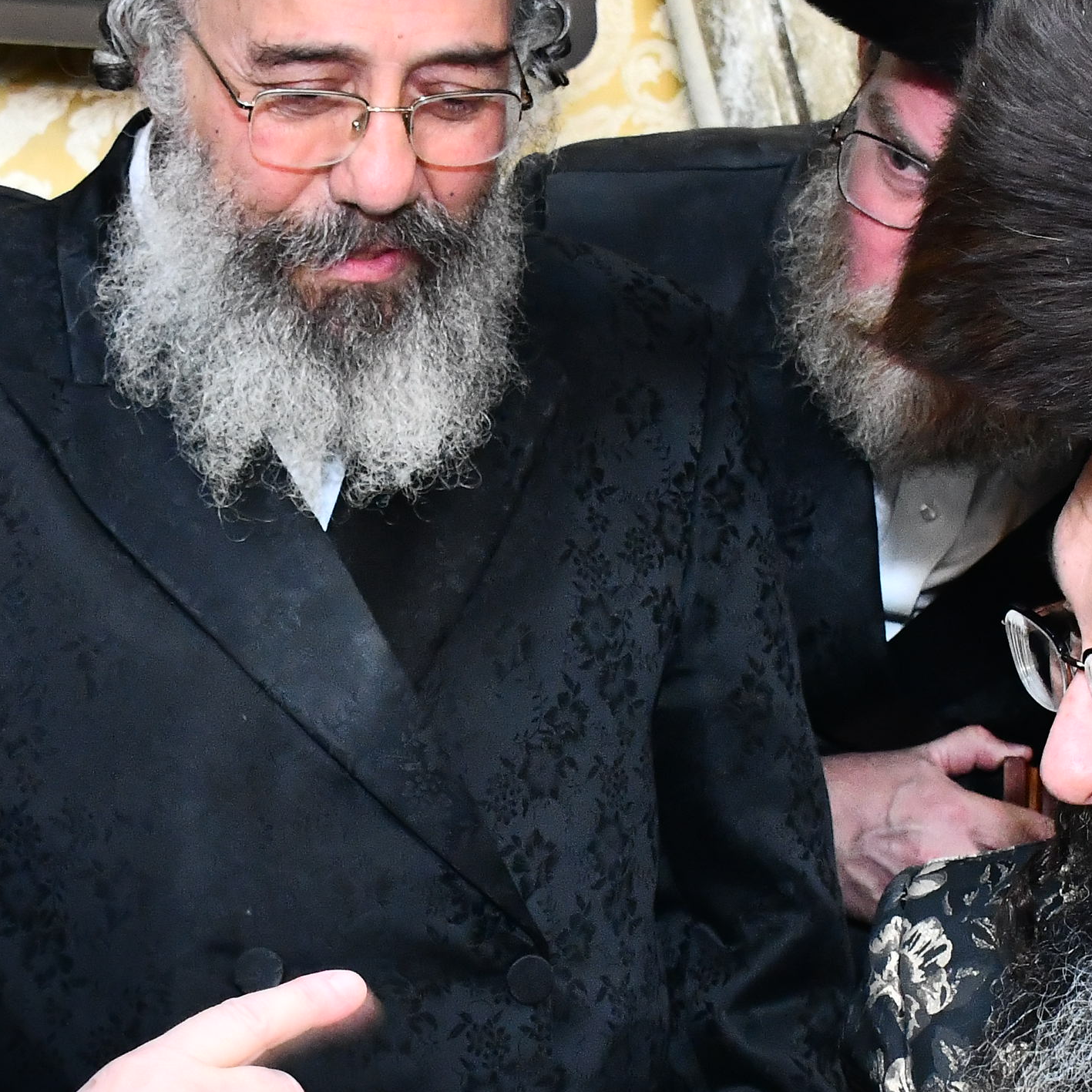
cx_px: 534
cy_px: 835
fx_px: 3712
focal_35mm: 104
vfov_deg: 16.6
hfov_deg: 16.7
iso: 2000
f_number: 5.6
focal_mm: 28
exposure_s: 1/125
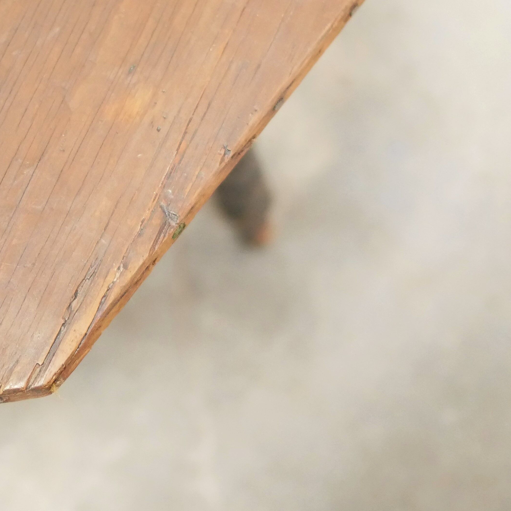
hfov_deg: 22.2
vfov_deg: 22.3
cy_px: 146
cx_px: 108
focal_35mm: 77
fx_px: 1286
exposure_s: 1/40
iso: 3200
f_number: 1.7
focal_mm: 20
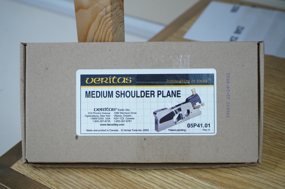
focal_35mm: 56
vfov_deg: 24.1
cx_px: 142
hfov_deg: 35.7
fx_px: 443
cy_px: 94
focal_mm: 56
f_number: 8
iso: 2500
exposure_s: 1/125
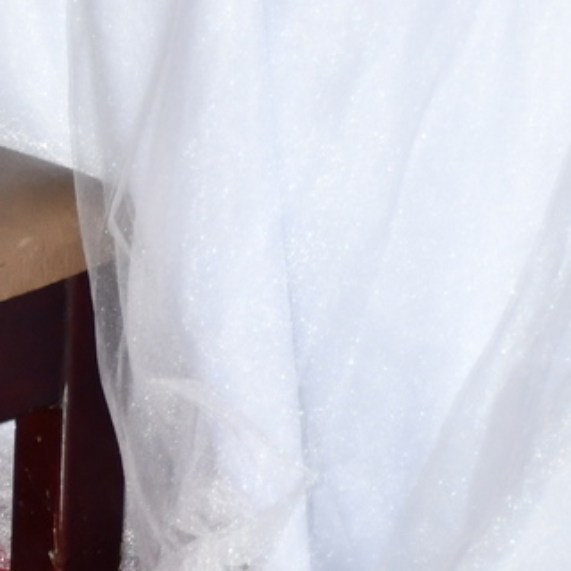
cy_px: -717
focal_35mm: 287
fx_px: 5356
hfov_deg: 6.1
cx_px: 487
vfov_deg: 5.9
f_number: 4.5
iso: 1100
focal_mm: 40
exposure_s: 1/60
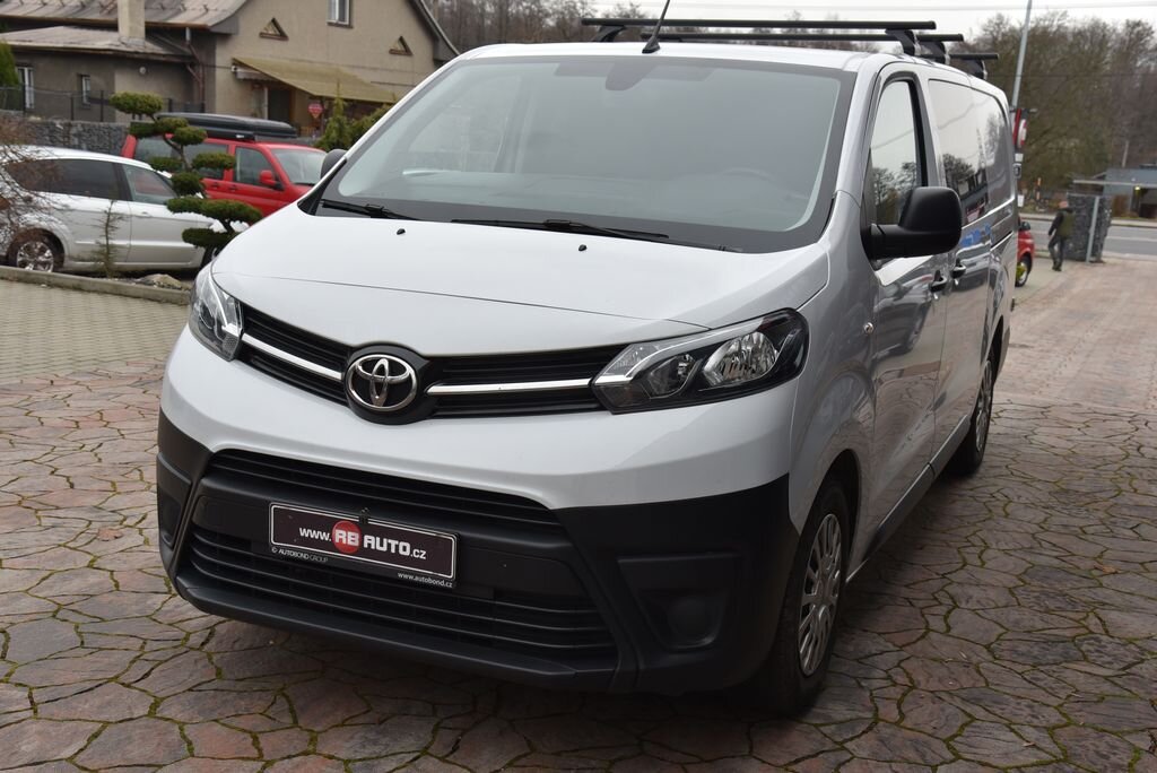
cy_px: 386
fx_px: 1415
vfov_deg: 30.6
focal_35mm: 44
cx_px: 578
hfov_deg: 44.5
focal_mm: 44
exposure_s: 1/200
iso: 500
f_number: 7.1
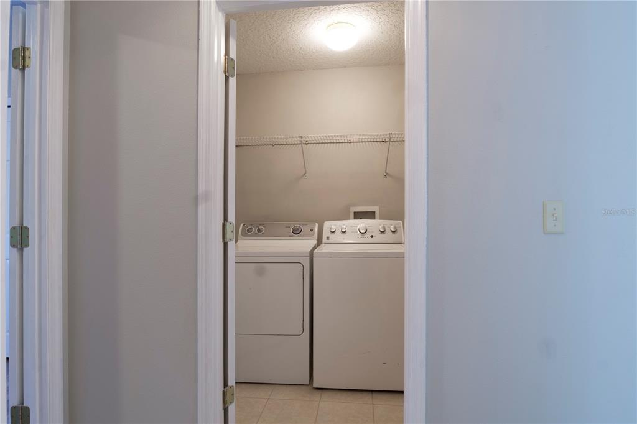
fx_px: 345
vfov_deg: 63.2
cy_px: 212
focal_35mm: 20
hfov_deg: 85.4
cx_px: 318
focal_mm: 13
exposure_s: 6
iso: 100
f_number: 8
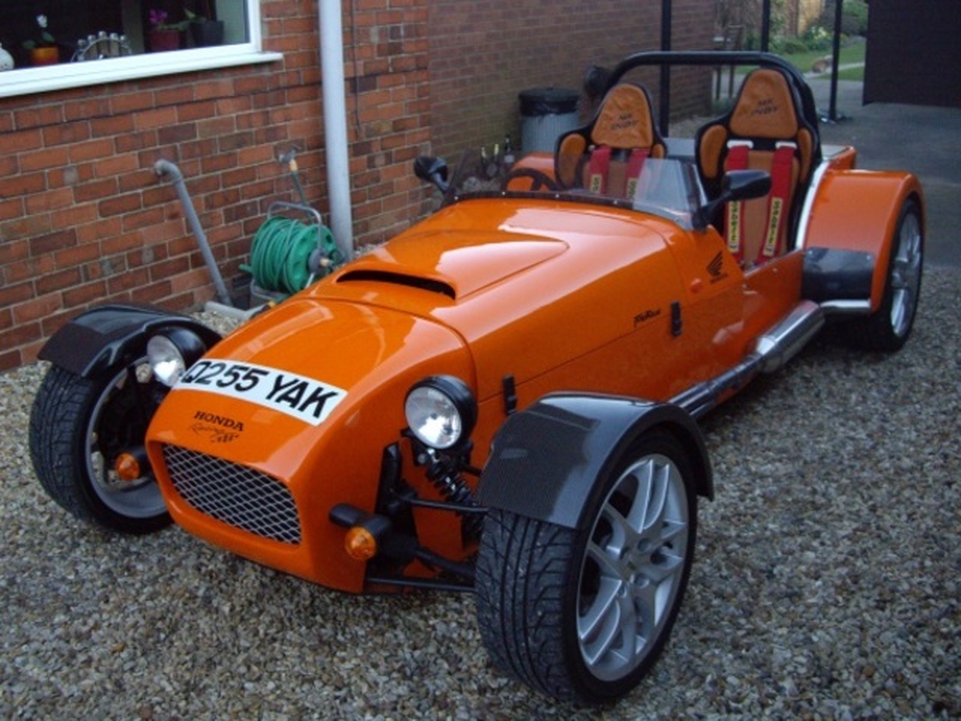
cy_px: 360
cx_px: 480
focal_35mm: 38
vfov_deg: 37.7
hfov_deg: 49.0
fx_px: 1055
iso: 400
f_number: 2.8
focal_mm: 7.9
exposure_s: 1/50
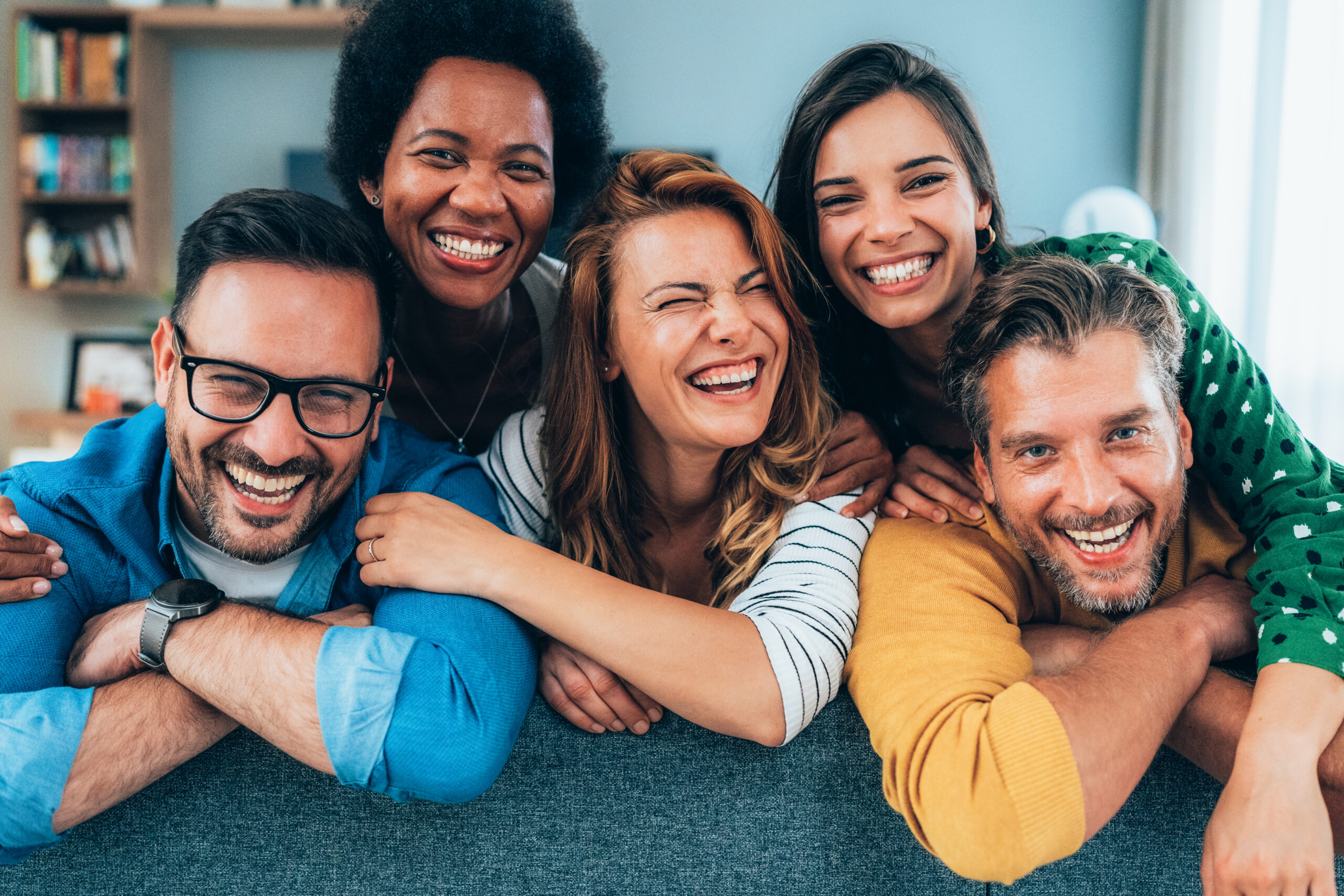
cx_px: 672
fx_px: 1307
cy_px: 448
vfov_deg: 37.9
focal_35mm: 35
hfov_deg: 54.4
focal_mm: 35
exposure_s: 1/250
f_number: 2.2
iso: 2500
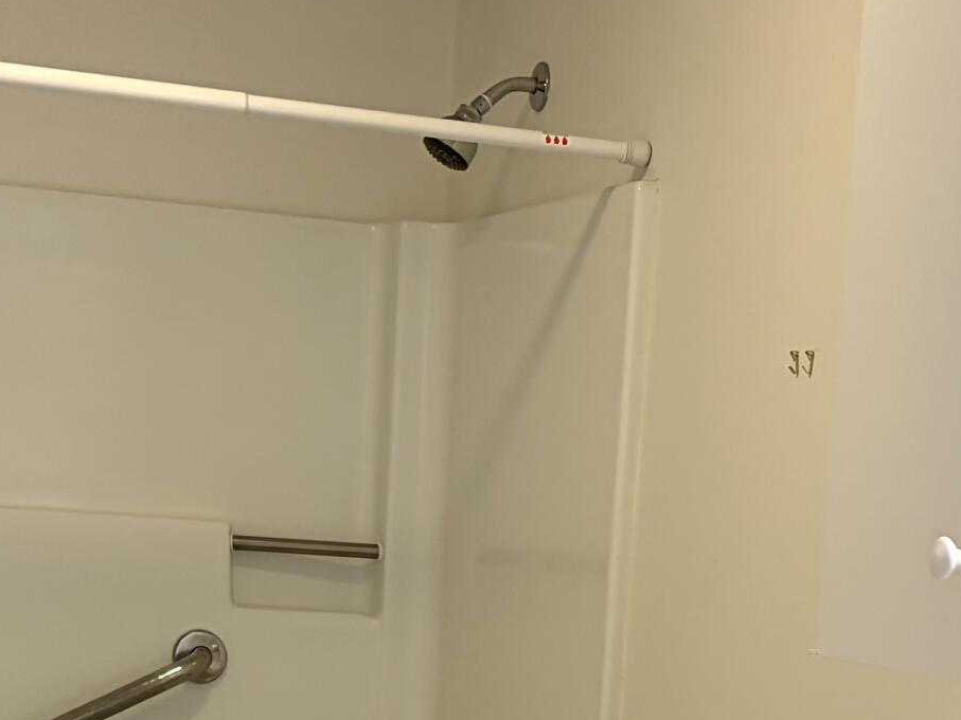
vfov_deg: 16.3
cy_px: 923
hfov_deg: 22.8
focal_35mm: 86
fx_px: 2387
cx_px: 531
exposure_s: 1/60
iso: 80
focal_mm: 5.96
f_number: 1.6
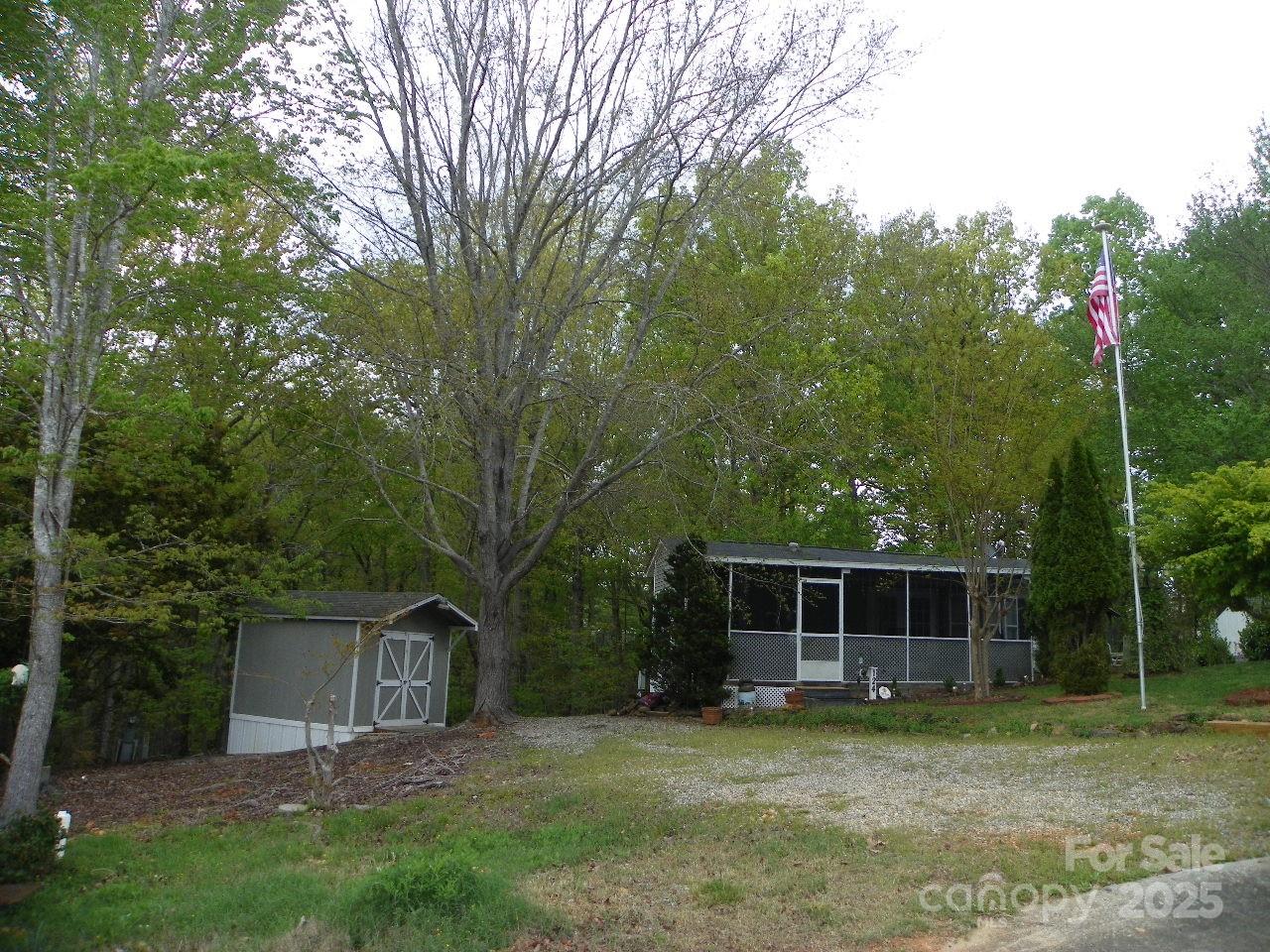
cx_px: 635
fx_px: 954
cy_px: 476
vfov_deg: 53.1
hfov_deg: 67.3
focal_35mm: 26
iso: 64
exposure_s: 1/320
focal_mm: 4.6
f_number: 2.8
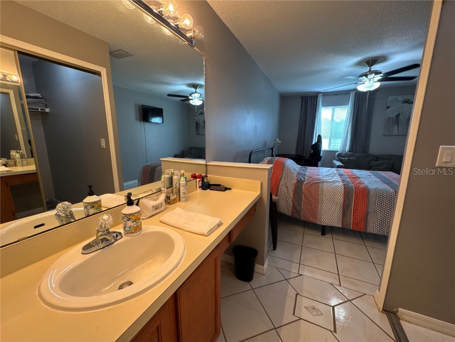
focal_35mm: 14
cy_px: 171
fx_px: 184
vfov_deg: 85.7
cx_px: 228
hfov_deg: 102.1
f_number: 2.2
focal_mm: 2.22
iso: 250
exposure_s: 1/120
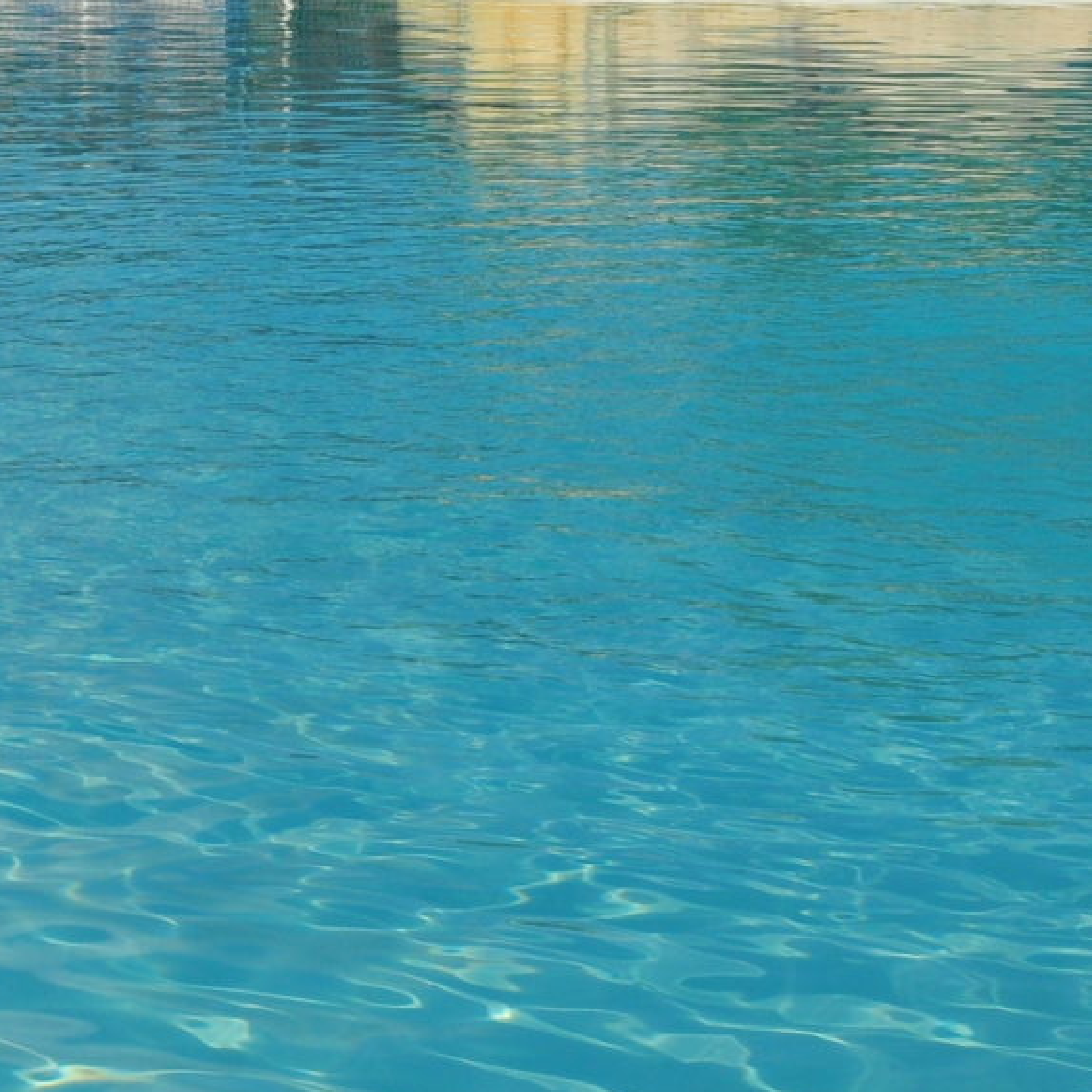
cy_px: -144
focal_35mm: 110
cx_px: 136
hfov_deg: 15.7
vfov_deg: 15.4
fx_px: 3926
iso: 320
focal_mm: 24
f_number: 13
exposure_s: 1/640
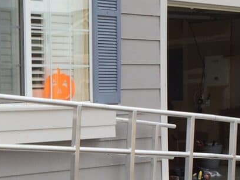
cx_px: -64
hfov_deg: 16.5
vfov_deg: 13.0
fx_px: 783
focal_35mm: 113
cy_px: 158
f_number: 2.2
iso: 32
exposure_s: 1/824
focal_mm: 4.15
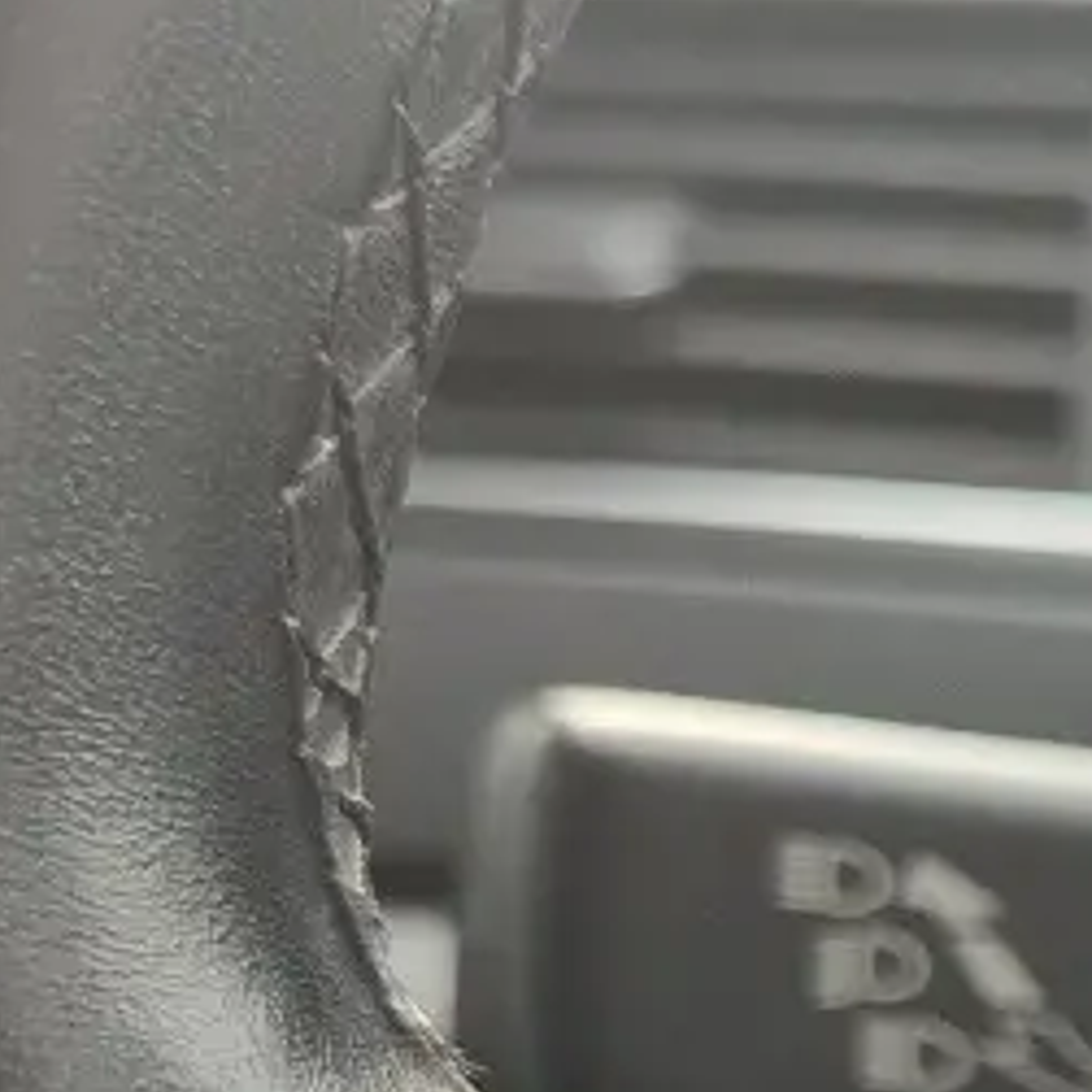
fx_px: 2962
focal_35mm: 83
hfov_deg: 17.2
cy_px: 1479
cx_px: 1940
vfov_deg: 19.1
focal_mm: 5.56
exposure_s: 1/262
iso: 100
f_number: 1.8
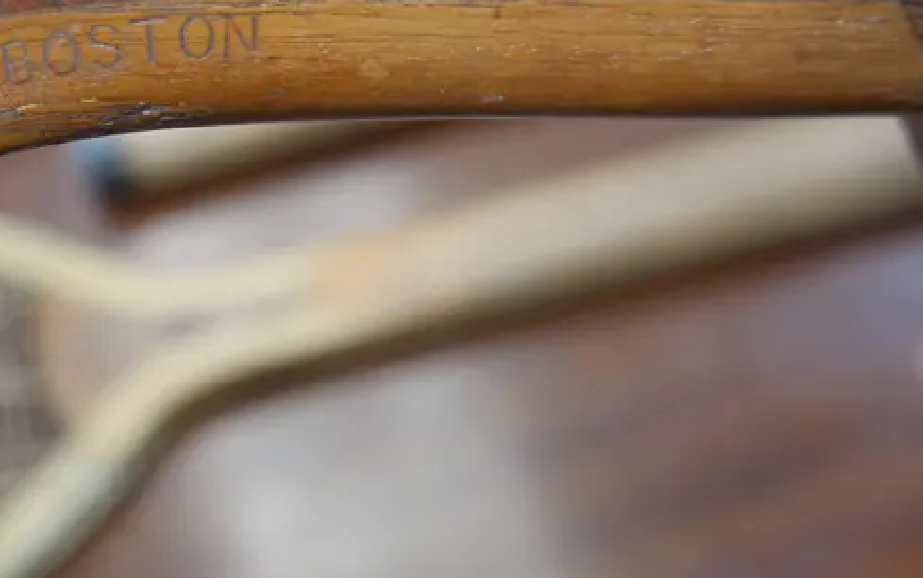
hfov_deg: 27.5
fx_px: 1787
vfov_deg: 18.1
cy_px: 86
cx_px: 30
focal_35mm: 71
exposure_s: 1/60
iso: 500
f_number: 3.6
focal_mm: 16
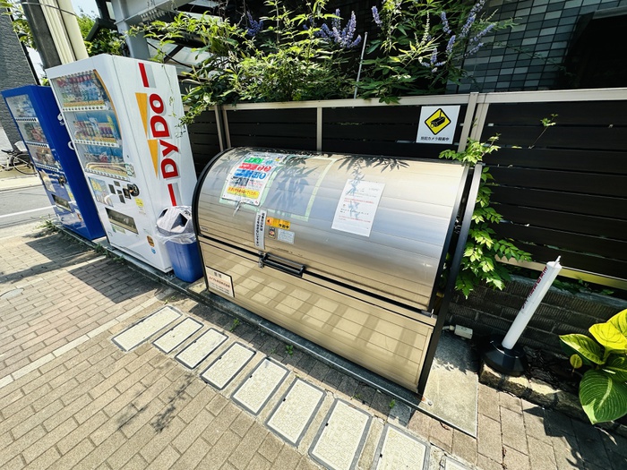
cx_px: 314
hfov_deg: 102.1
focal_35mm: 14
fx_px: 254
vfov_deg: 85.7
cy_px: 235
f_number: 2.2
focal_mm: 2.22
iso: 50
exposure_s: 1/1247
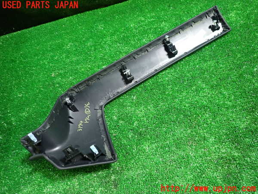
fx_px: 186
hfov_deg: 69.4
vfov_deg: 54.9
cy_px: 97
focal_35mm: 25
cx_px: 129
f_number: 2
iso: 400
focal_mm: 4.5
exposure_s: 1/30
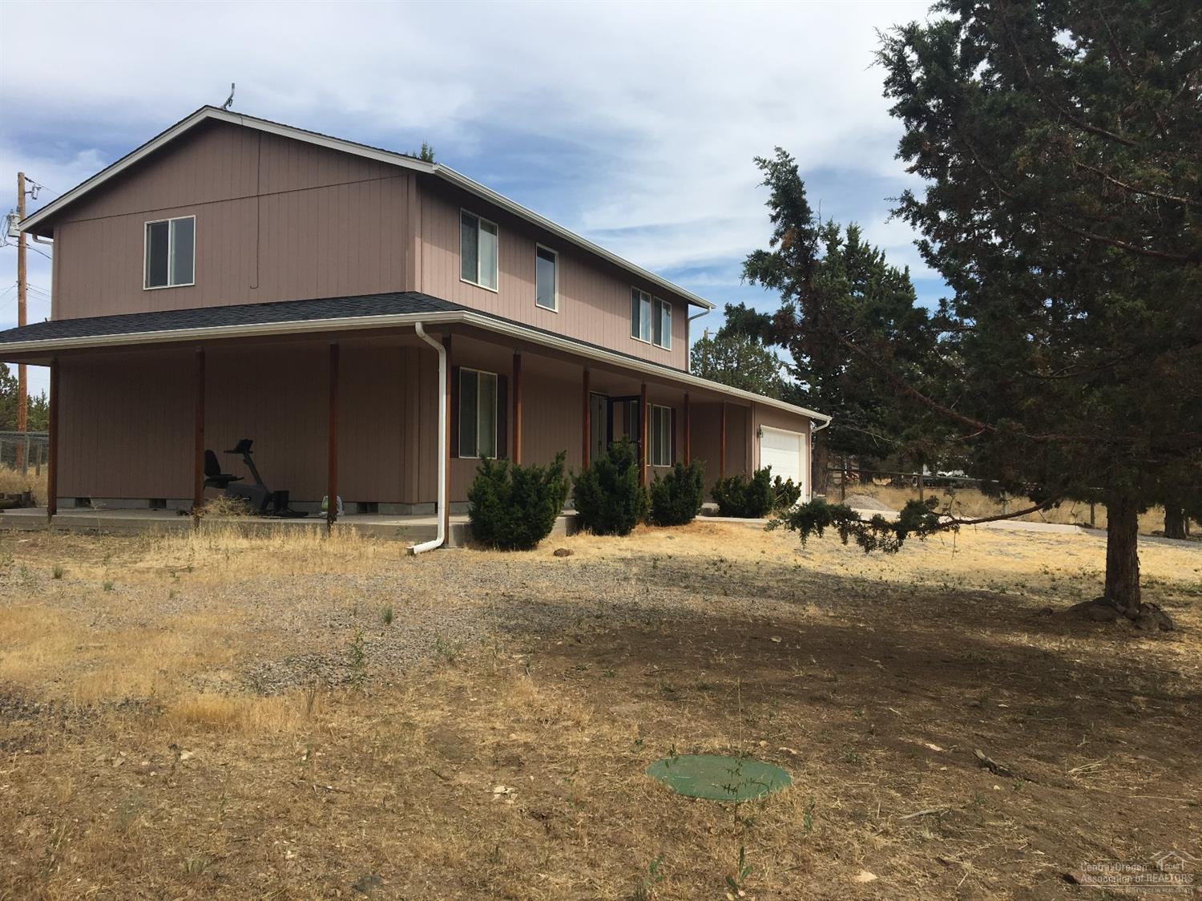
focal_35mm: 29
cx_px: 601
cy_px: 450
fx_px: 1007
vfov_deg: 48.2
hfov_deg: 61.7
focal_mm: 4.15
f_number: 2.2
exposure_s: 1/1972
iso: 25
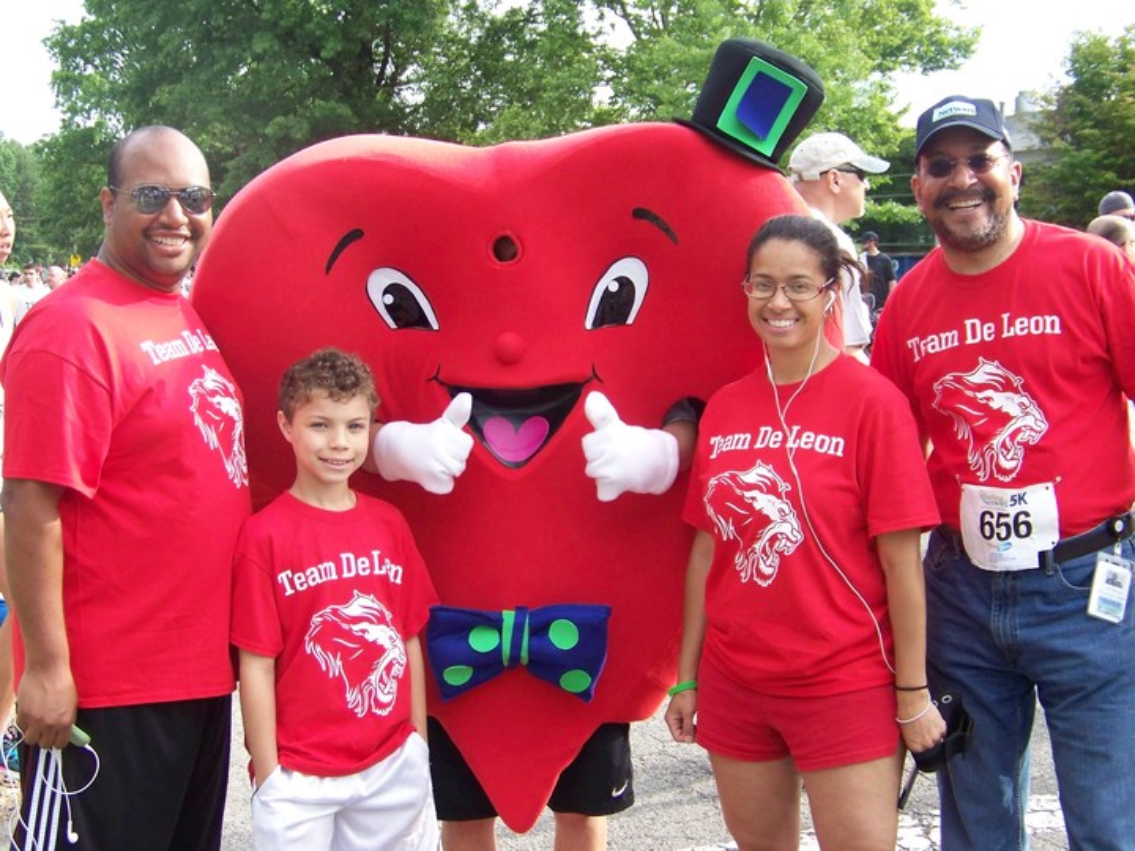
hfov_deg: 34.9
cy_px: 426
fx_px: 1803
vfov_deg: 26.6
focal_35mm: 55
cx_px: 568
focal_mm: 9.36
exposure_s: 1/500
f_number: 3.2
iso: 200
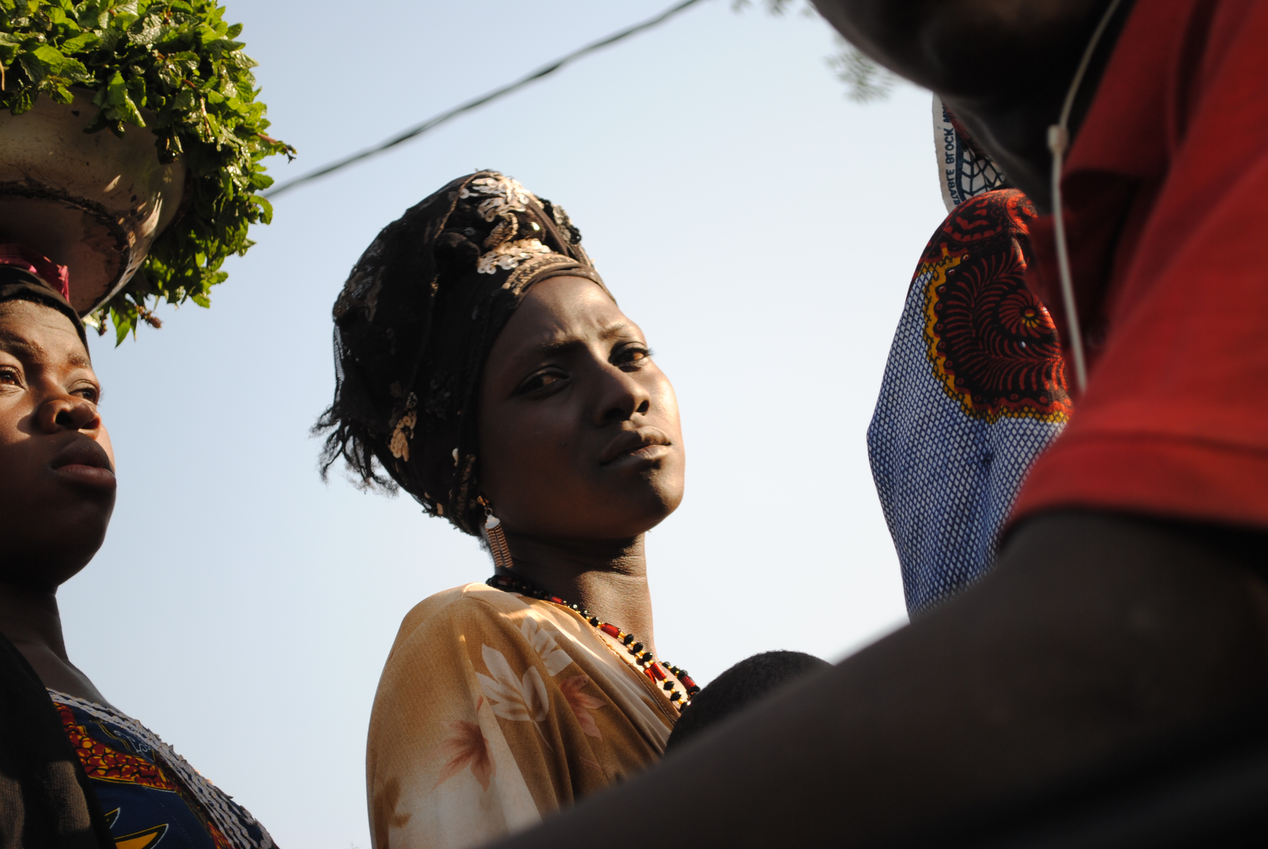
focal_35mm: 82
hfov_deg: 24.6
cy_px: 424
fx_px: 2909
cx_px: 634
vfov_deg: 16.6
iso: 100
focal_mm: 55
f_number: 6.3
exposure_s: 1/160
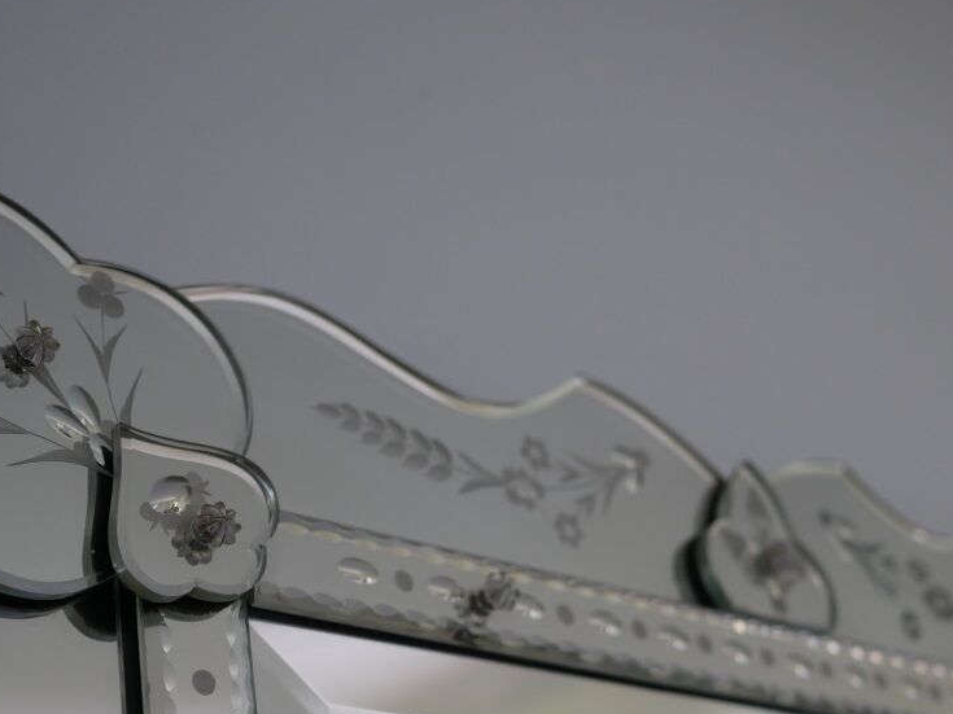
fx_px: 1927
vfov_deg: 20.9
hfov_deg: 27.7
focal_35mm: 70
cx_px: 546
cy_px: 524
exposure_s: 1/125
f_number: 2
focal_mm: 20
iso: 200
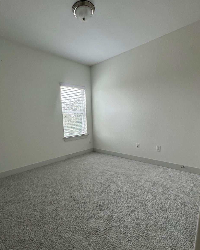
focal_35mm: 18
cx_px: 90
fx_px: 133
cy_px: 143
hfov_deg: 73.6
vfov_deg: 85.8
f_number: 2.2
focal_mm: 2.22
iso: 250
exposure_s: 1/120
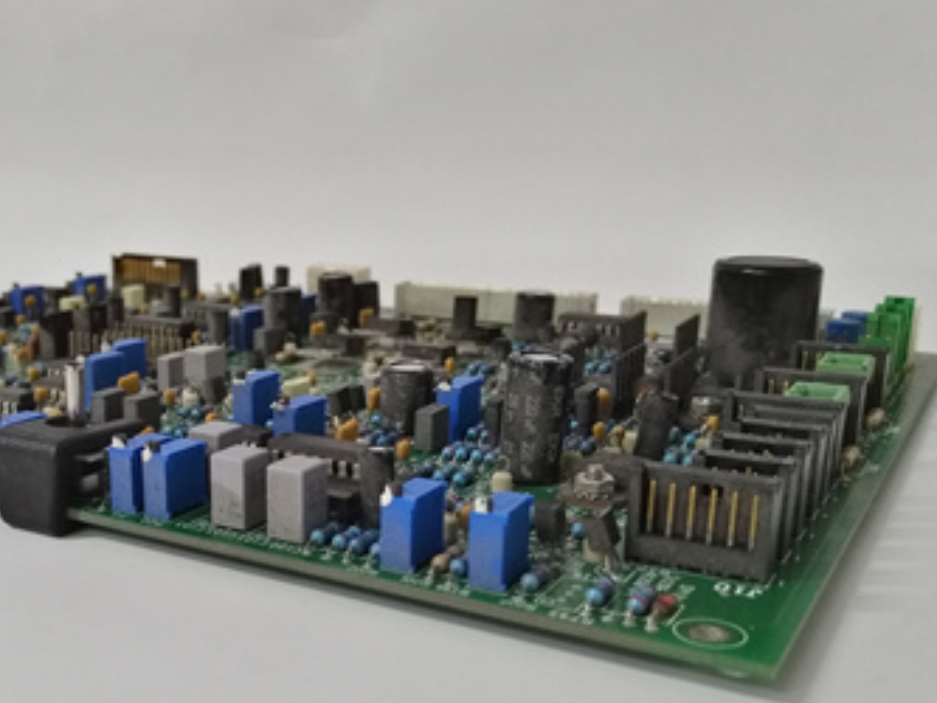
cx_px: 267
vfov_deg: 36.3
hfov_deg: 46.6
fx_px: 1056
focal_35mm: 39
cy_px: 494
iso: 392
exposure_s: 1/30
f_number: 1.8
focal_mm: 3.63
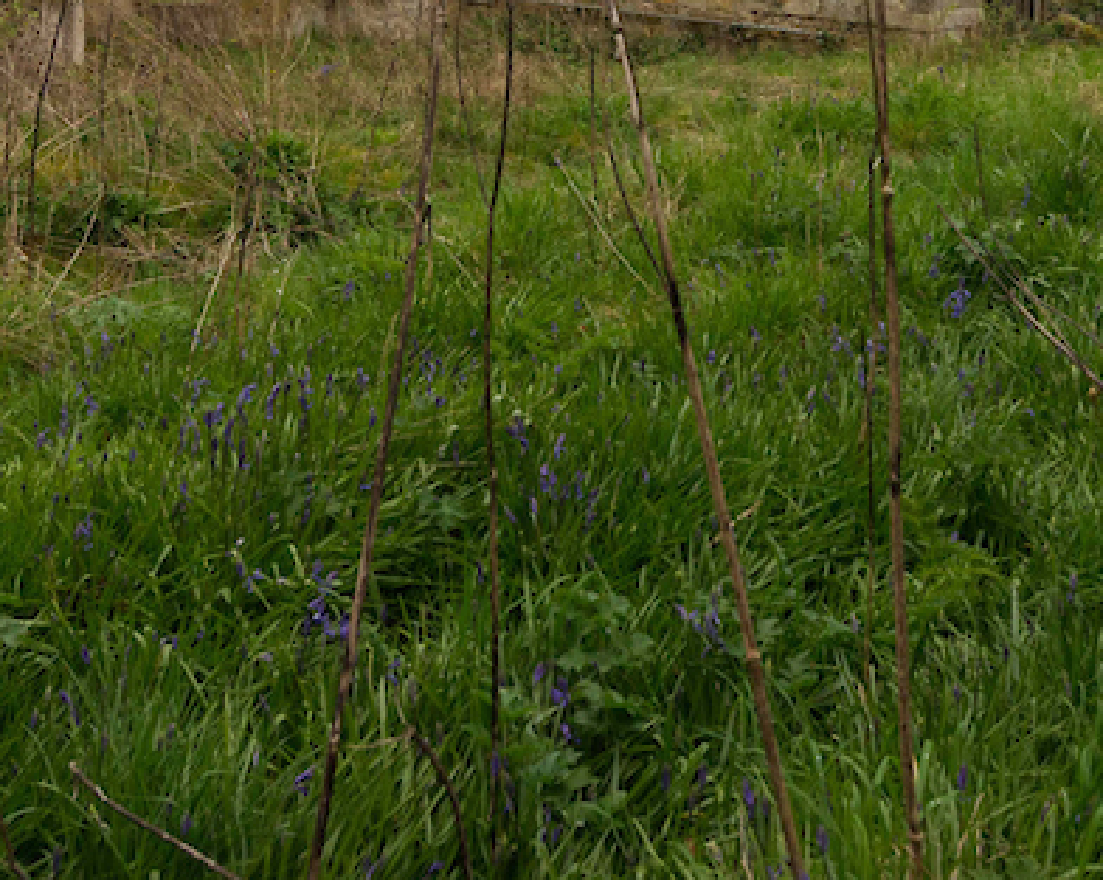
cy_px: -136
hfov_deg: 40.3
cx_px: 521
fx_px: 1501
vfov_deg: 28.9
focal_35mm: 46
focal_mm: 16
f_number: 5.6
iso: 1000
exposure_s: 1/1000
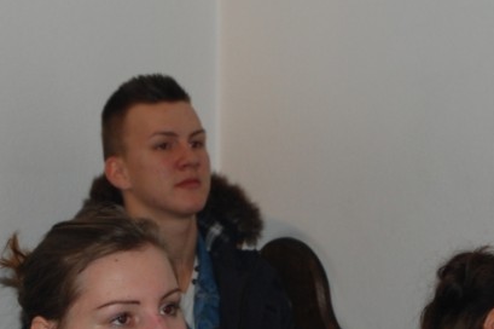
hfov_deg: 11.3
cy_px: 167
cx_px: 274
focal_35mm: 182
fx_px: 2497
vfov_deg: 7.5
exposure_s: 1/60
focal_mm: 55
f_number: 5.6
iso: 400
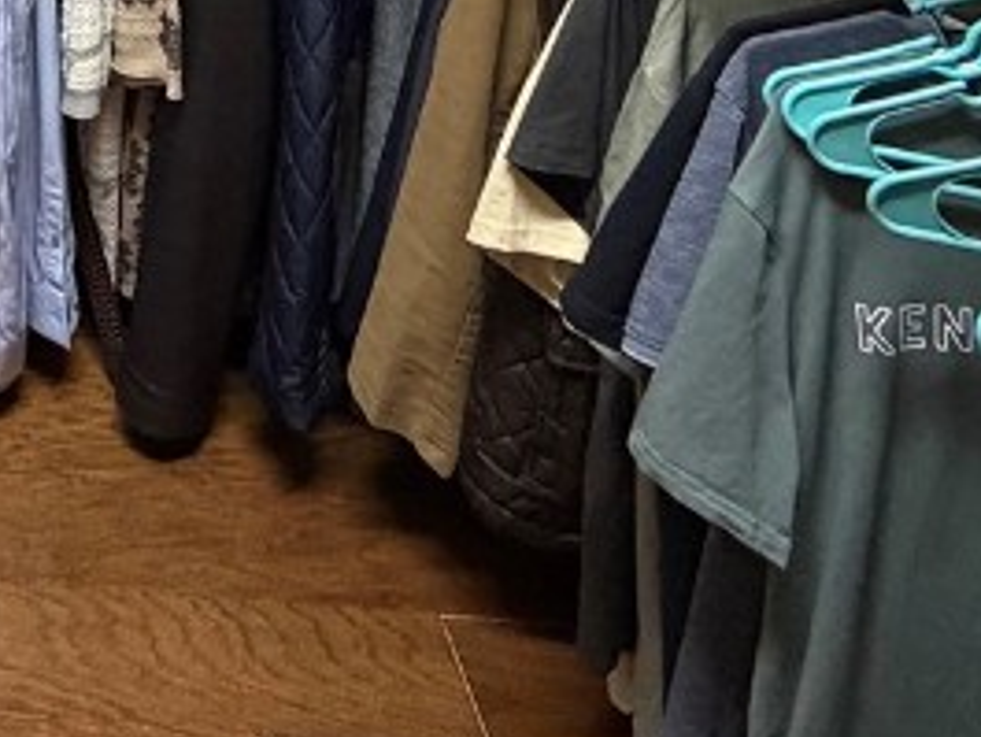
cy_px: -667
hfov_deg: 29.5
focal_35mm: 54
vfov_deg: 19.0
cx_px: -255
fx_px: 1531
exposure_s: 1/60
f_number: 2.2
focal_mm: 2.22
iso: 320
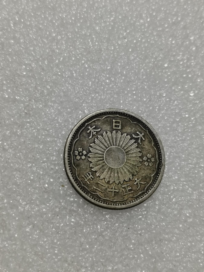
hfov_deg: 25.7
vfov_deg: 33.8
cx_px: 102
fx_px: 448
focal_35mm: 57
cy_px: 136
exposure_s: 1/100
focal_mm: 5.58
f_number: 1.8
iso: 80
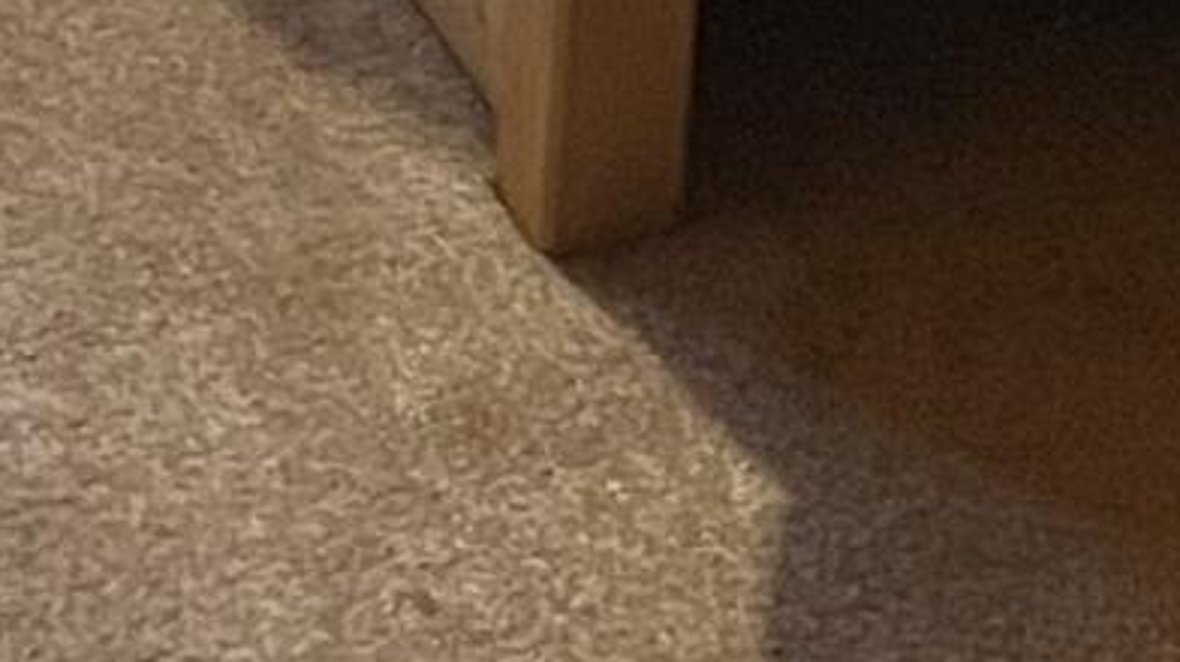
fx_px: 6786
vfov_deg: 4.9
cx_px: 2243
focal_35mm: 217
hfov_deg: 9.4
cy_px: -2182
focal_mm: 4.2
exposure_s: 1/40
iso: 400
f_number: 1.6
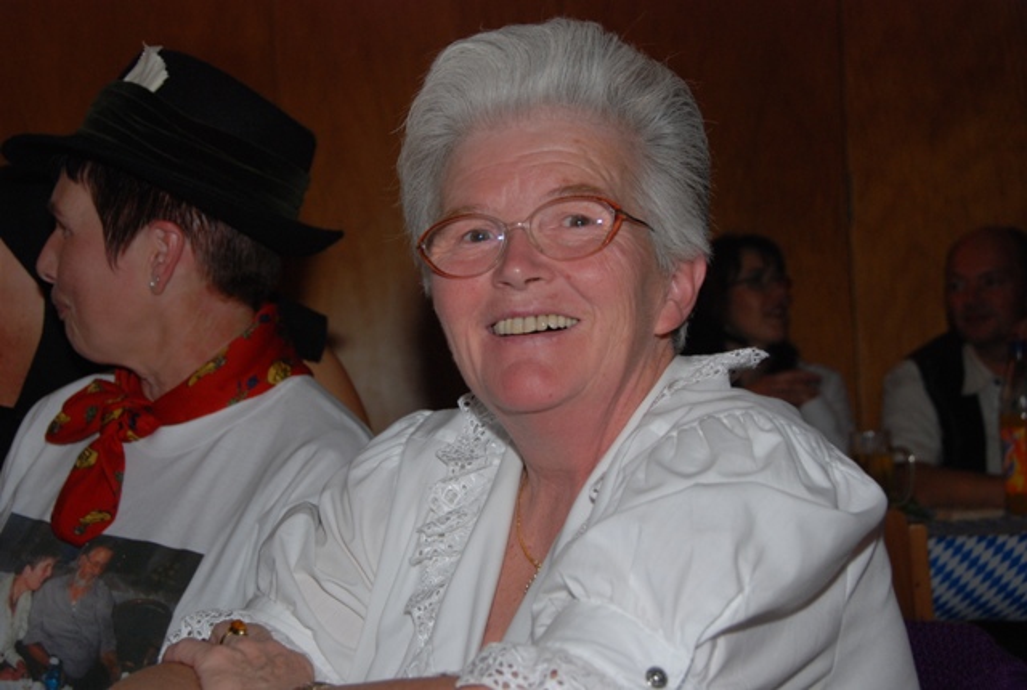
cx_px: 514
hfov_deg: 30.4
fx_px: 1887
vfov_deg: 20.7
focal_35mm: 66
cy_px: 345
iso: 400
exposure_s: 1/60
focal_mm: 44
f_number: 5.6
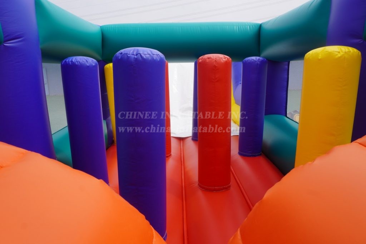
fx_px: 244
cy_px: 122
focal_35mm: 24
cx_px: 183
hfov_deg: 73.7
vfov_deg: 53.1
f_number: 10
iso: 100
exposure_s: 1/160
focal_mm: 16
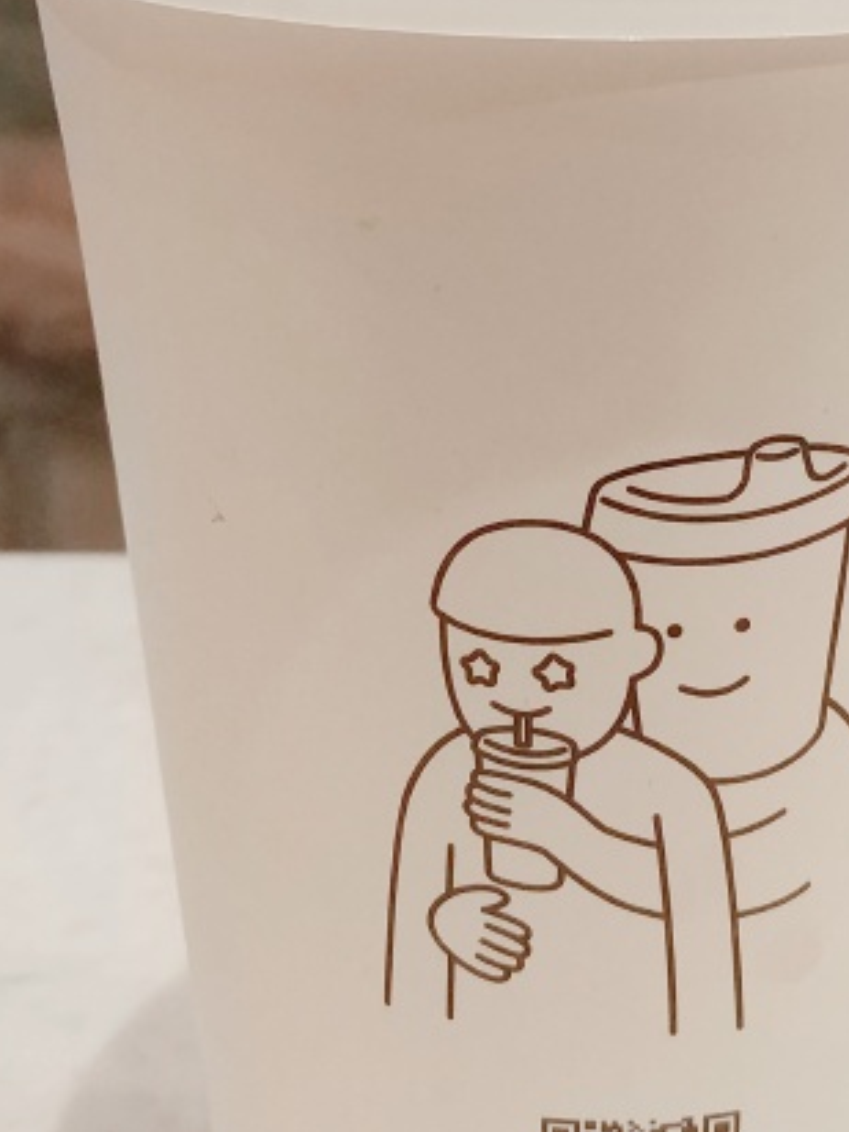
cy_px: 179
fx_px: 2191
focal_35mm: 67
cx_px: 650
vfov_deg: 28.2
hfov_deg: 21.7
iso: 640
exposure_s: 1/50
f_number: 2
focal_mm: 4.06
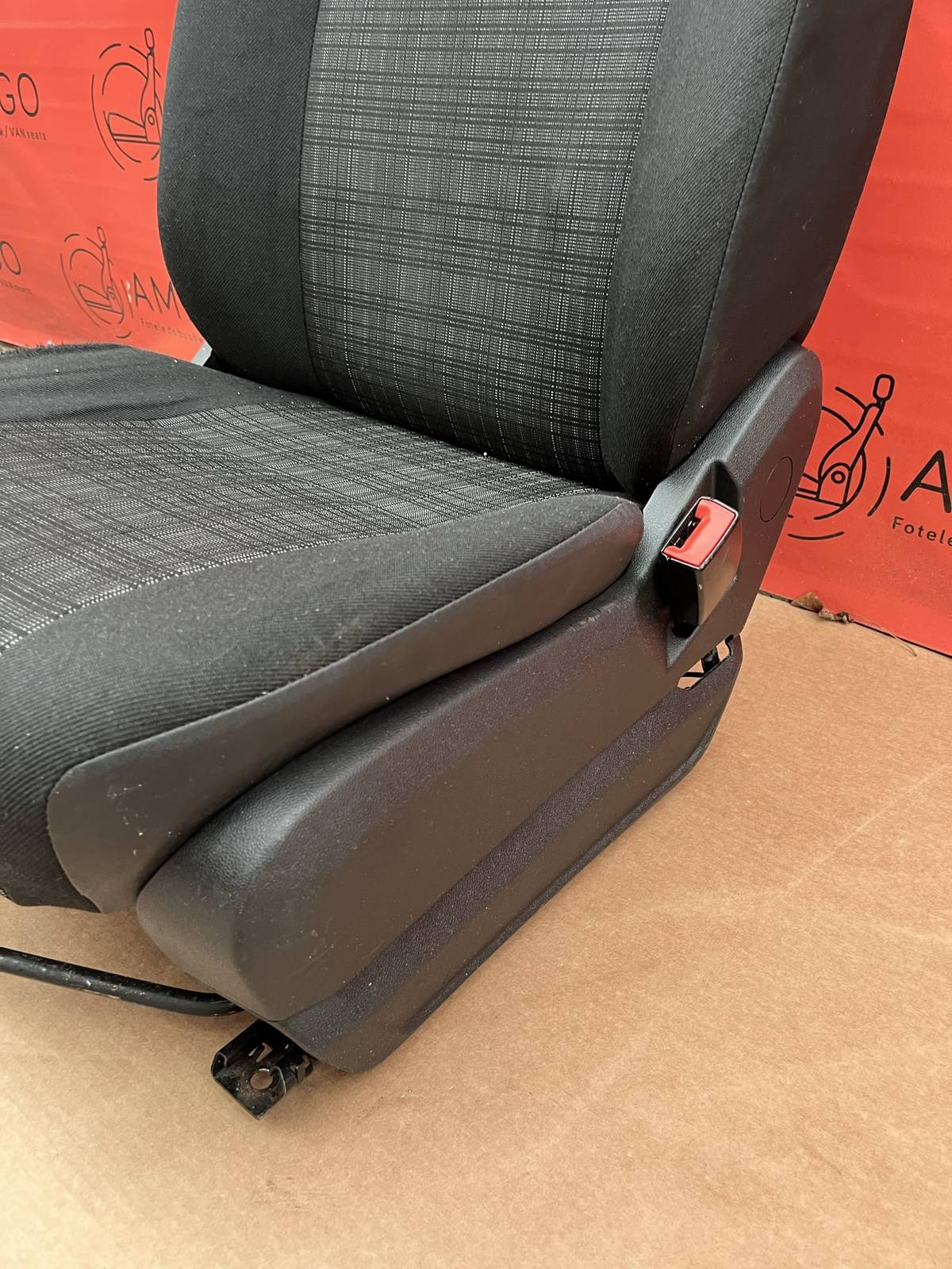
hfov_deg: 53.1
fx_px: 953
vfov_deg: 67.3
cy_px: 634
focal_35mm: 26
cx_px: 476
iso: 160
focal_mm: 5.1
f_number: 1.6
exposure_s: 1/60
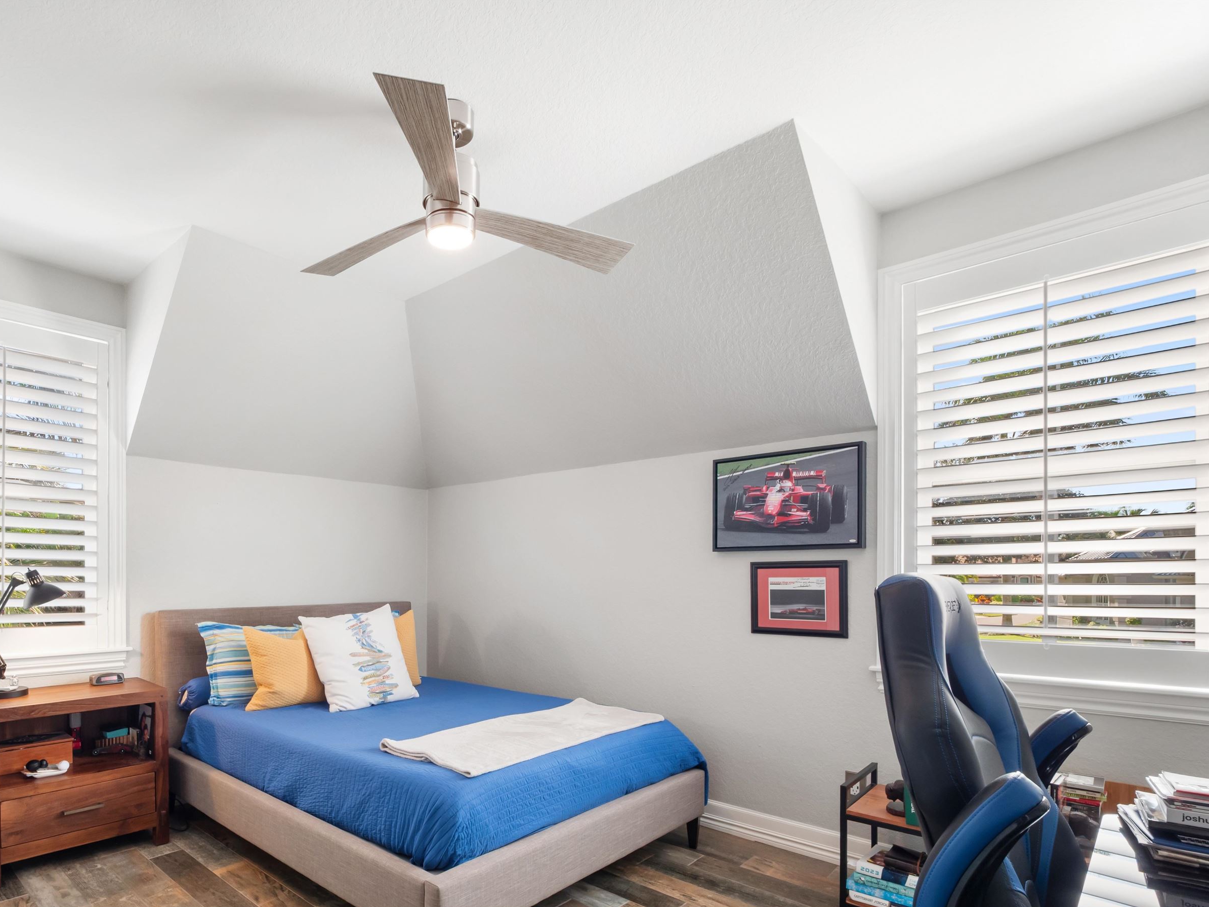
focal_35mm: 18
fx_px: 629
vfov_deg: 70.1
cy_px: 582
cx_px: 472
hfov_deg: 86.4
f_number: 7.1
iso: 200
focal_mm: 7
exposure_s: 1/10
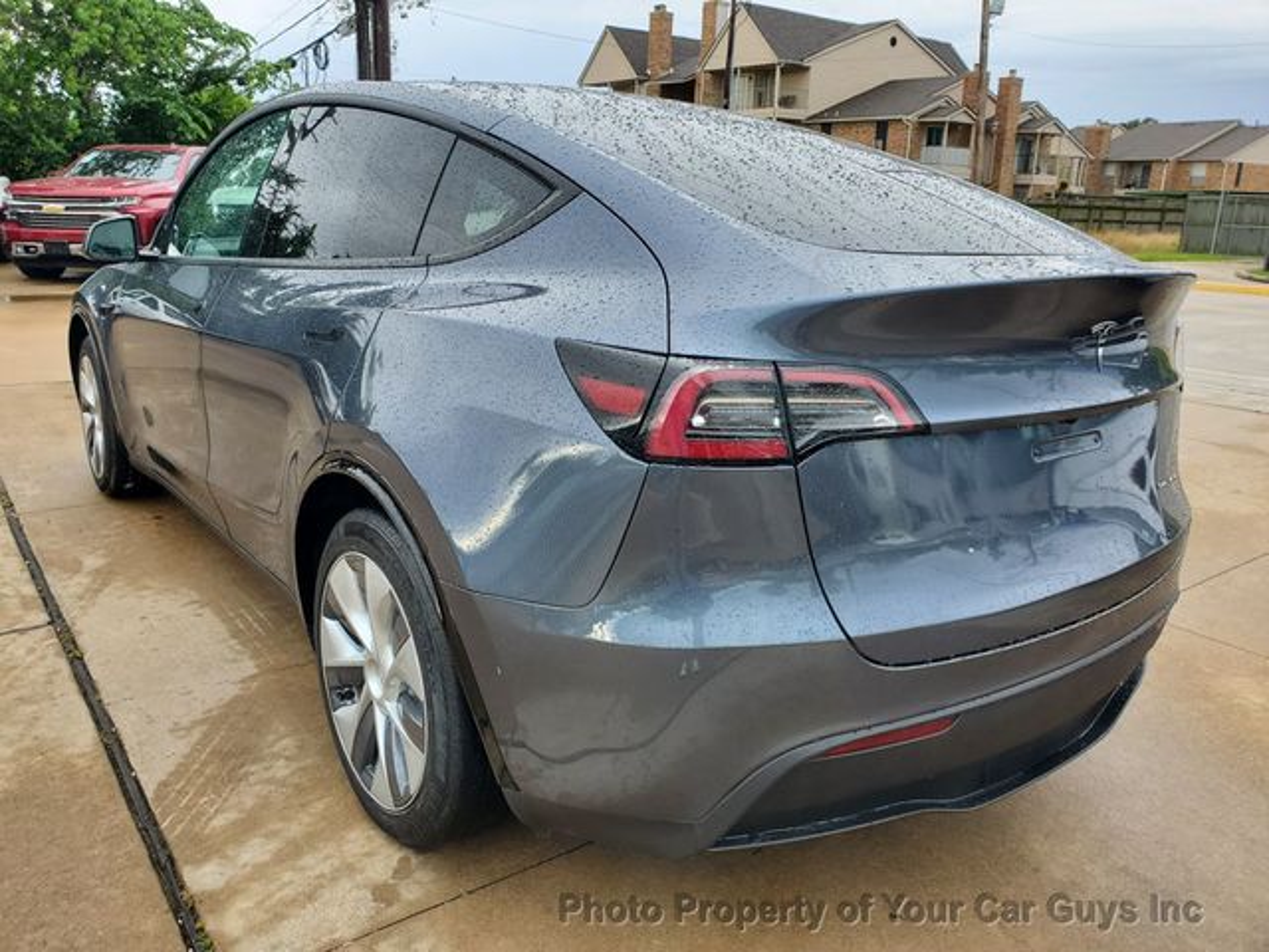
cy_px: 476
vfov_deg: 53.1
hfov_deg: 67.3
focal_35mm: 26
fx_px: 953
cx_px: 634
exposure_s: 1/159
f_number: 2.4
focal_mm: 4.3
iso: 50
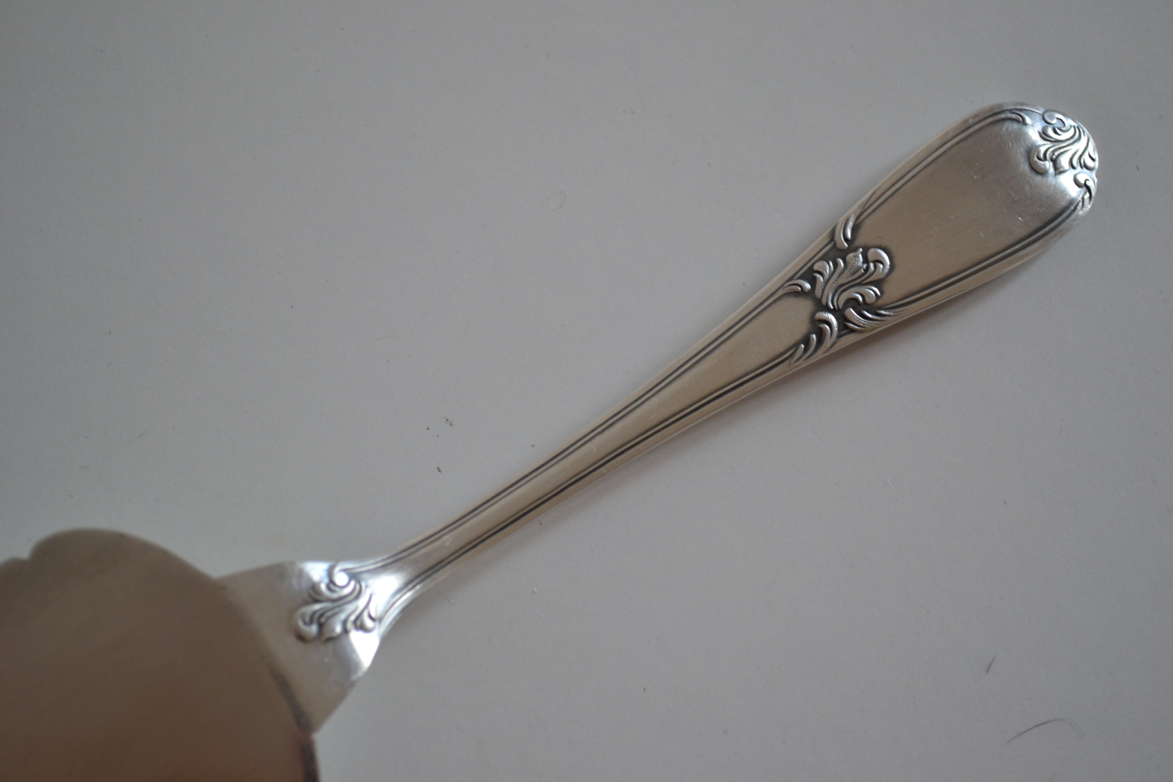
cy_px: 391
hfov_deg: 31.9
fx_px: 2053
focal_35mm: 63
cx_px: 586
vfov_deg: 21.6
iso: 400
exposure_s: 1/50
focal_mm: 42
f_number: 5.3
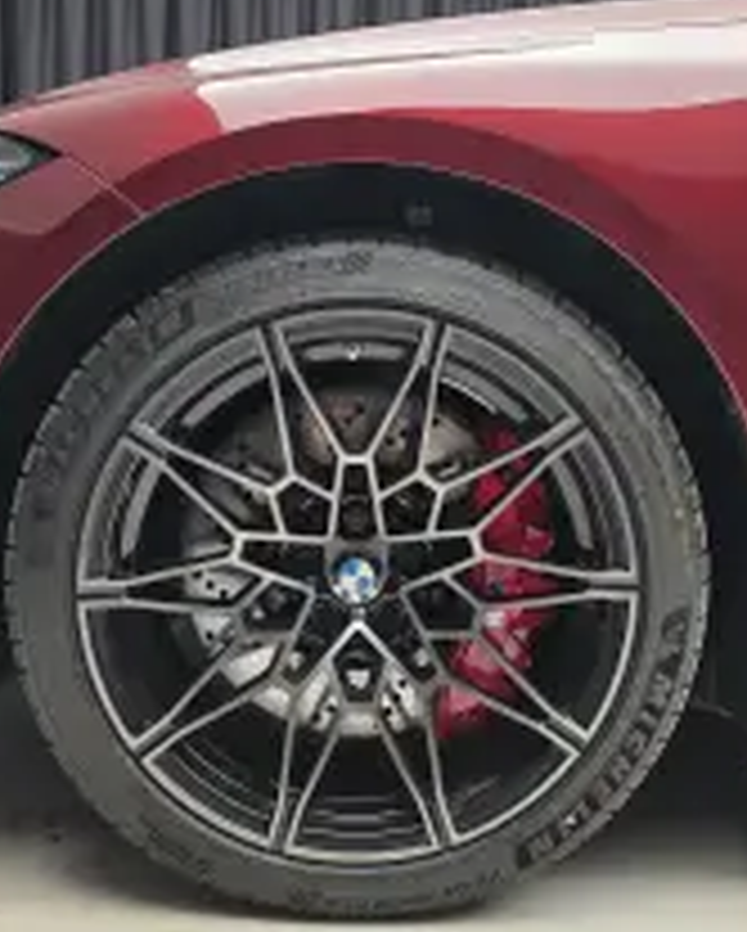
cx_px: 342
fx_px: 1076
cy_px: 482
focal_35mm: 39
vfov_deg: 46.8
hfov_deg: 38.3
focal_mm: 6.3
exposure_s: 1/100
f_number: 1.7
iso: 200
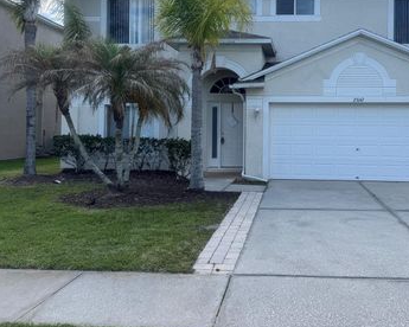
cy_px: 121
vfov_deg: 43.0
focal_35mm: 34
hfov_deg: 51.8
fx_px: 412
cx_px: 275
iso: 80
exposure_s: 1/2506
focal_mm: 6.76
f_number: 1.78
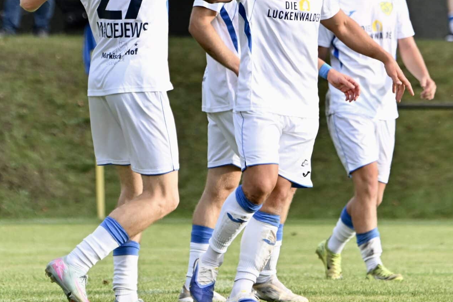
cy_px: 81
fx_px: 5712
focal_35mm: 454
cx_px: 303
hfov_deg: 4.5
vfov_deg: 3.0
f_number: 5.6
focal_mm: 280
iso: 1250
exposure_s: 1/1600
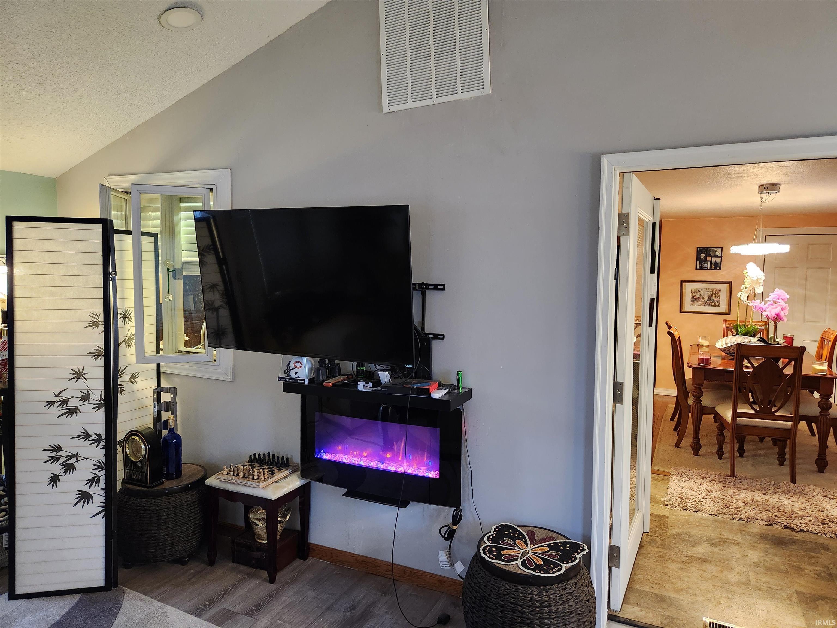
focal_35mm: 23
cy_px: 314
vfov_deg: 58.9
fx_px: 556
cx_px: 418
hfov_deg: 73.9
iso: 640
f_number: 1.8
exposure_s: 1/60
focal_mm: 5.4
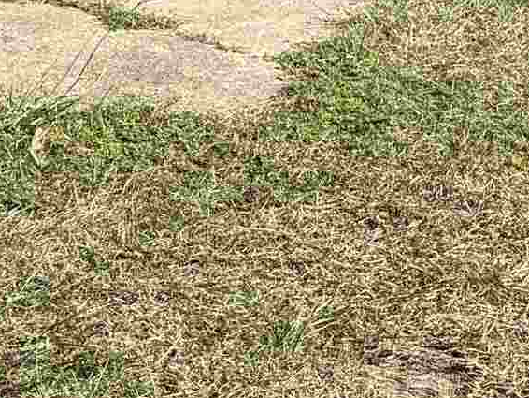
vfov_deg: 10.0
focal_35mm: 141
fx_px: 2156
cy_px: -293
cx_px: -10
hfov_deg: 13.8
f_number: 1.6
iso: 50
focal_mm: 5.96
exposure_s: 1/2208
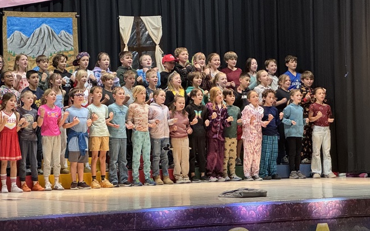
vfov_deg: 10.6
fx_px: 1240
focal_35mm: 123
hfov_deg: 16.9
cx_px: 94
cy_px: 87
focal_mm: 9
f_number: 2.8
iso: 500
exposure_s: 1/60
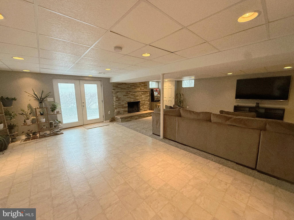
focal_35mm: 14
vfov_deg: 85.7
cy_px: 110
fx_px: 119
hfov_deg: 102.1
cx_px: 147
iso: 500
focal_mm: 2.22
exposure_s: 1/120
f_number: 2.2
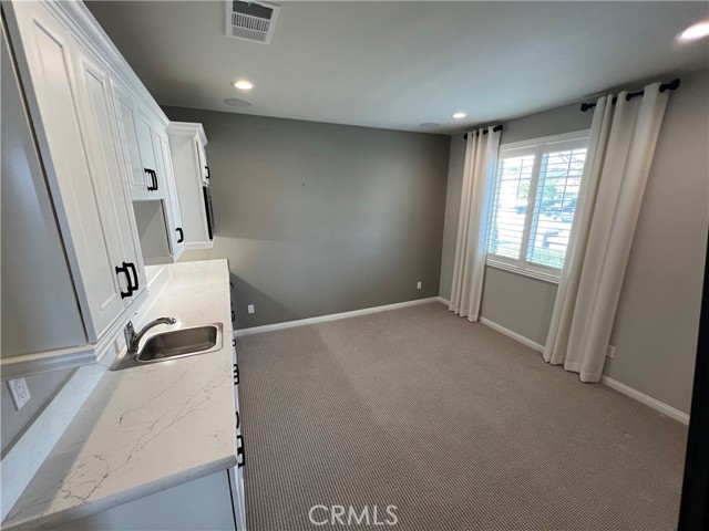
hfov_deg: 106.2
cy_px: 266
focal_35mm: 13
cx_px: 354
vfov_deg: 89.9
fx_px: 266
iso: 250
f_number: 1.8
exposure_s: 1/120
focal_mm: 1.57
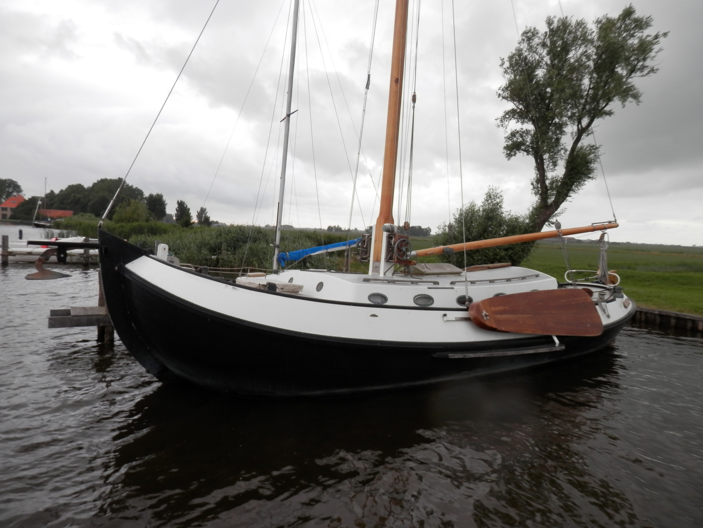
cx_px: 352
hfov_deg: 69.4
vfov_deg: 54.9
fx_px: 508
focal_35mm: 25
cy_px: 264
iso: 80
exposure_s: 1/50
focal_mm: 4.5
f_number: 3
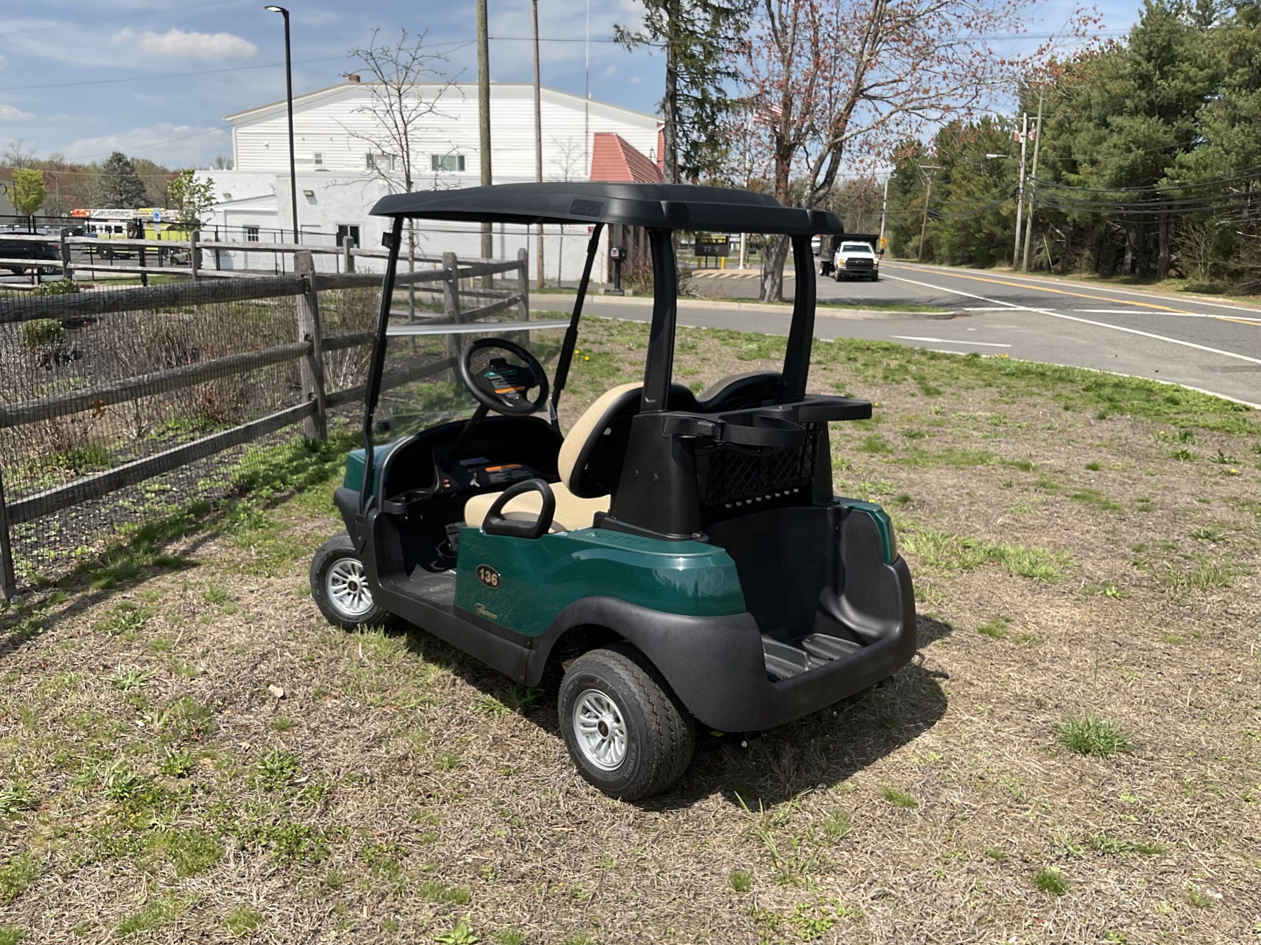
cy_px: 472
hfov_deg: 61.7
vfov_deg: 48.2
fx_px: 1056
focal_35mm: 29
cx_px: 630
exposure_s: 1/1534
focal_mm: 3
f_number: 1.8
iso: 16
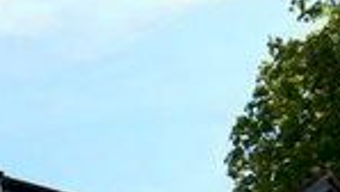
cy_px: 438
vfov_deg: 13.0
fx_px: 668
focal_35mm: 74
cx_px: -126
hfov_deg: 24.2
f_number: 6.3
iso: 100
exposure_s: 1/160
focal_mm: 10
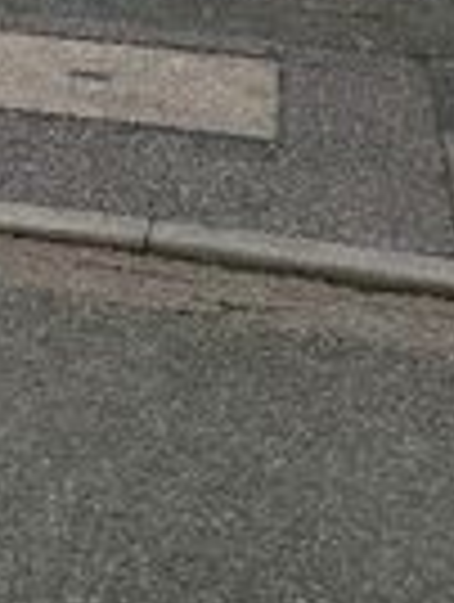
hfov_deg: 15.0
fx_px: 1639
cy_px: -403
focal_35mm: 94
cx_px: -144
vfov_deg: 17.7
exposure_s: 1/986
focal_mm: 5
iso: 40
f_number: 1.8
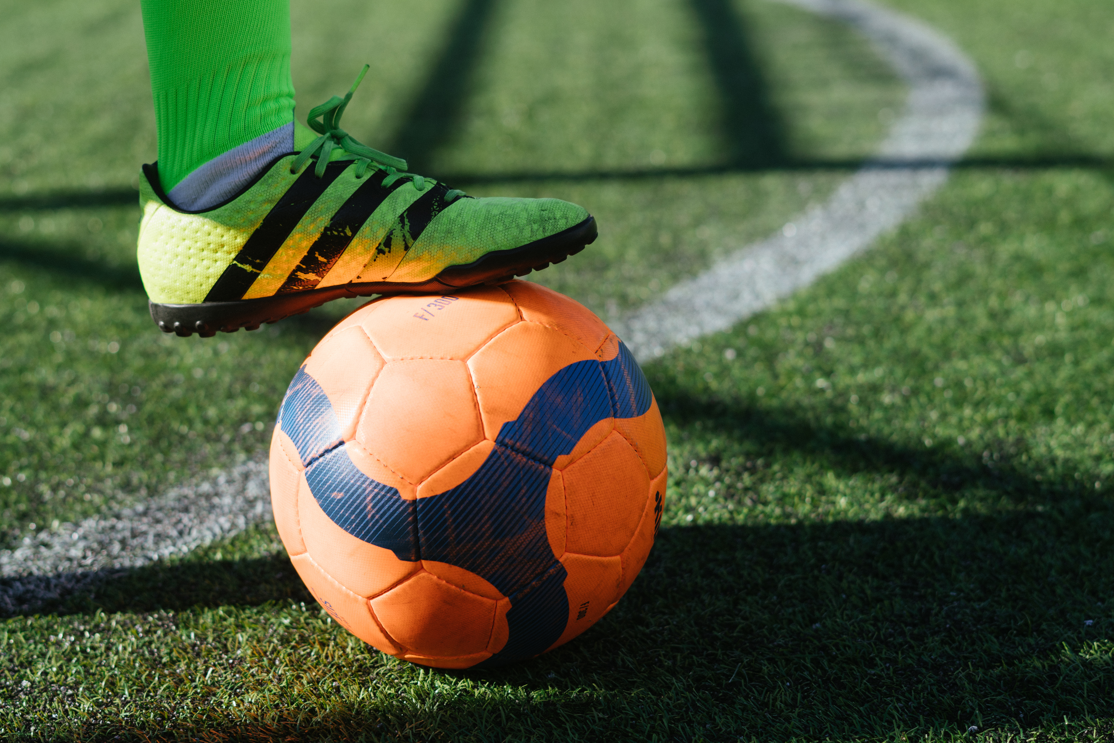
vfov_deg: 18.2
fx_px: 2321
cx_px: 557
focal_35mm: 75
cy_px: 372
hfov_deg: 27.0
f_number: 3.2
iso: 100
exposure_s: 1/800
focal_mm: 50
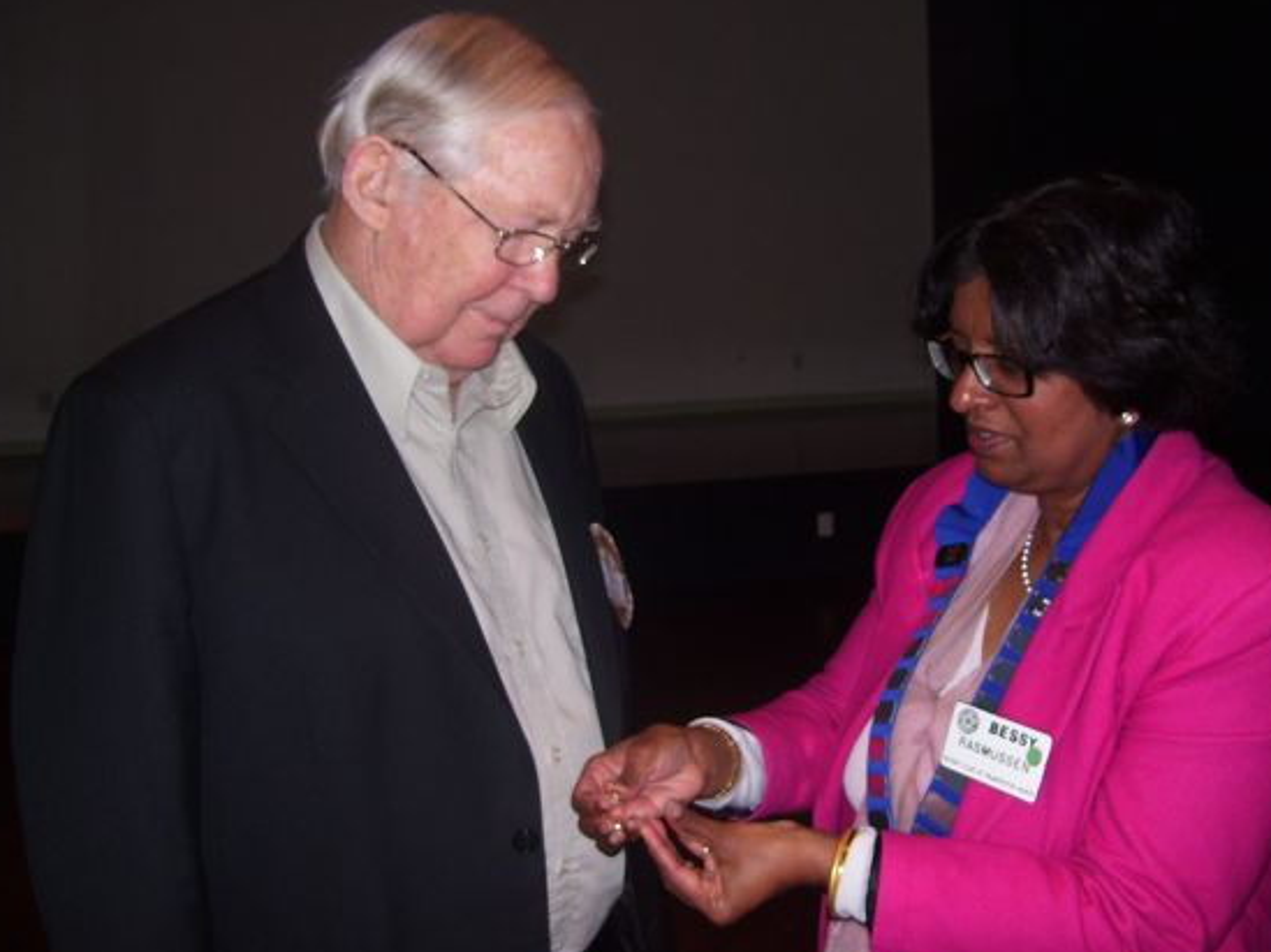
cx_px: 713
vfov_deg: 34.3
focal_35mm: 42
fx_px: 1541
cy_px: 468
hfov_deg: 44.7
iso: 80
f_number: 2.7
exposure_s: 1/60
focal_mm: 6
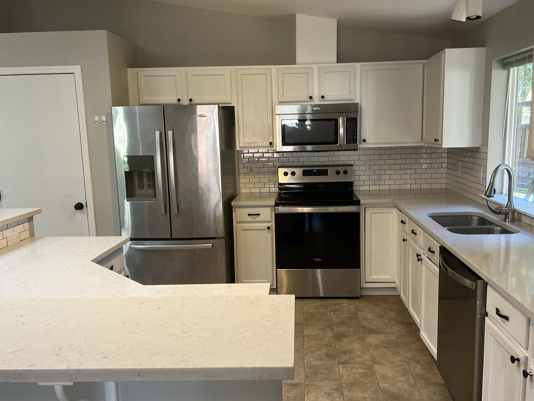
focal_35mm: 31
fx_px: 478
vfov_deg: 45.4
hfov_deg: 58.3
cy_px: 204
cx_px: 284
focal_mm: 5.7
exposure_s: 1/120
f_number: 1.5
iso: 100
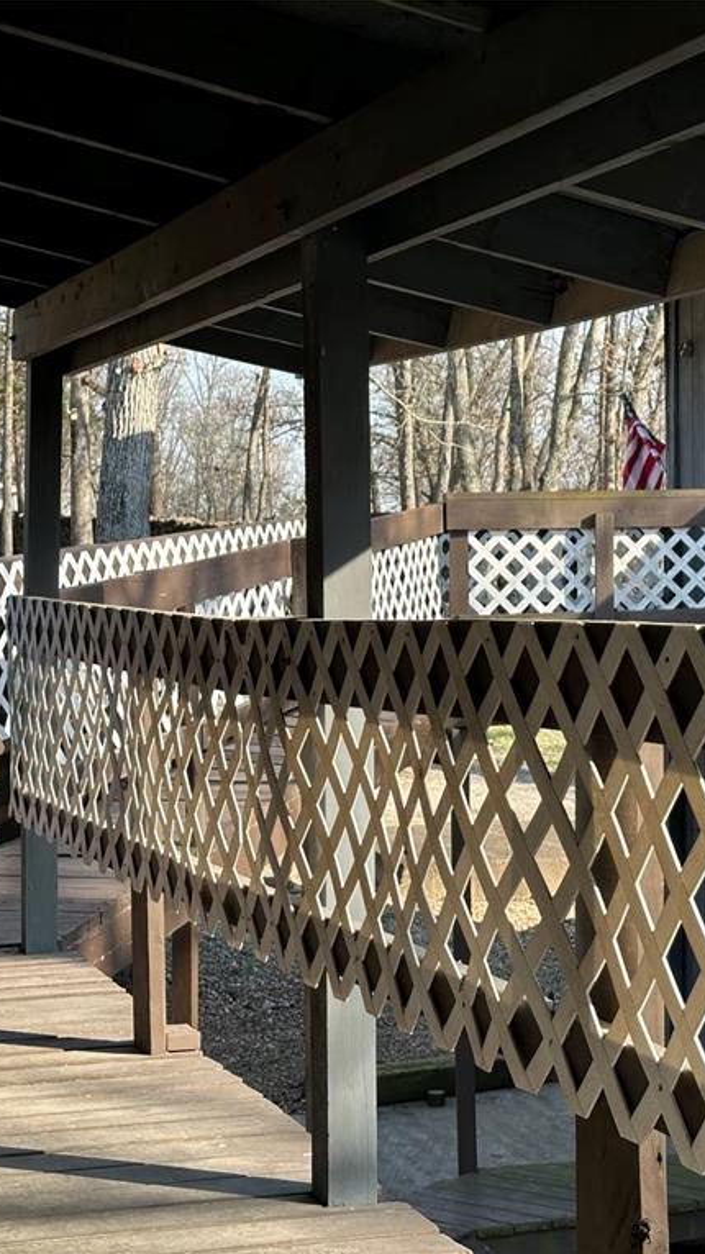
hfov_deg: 17.2
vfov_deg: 30.2
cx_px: 395
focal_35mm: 70
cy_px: 628
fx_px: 2328
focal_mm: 6.86
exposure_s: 1/843
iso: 64
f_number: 1.78
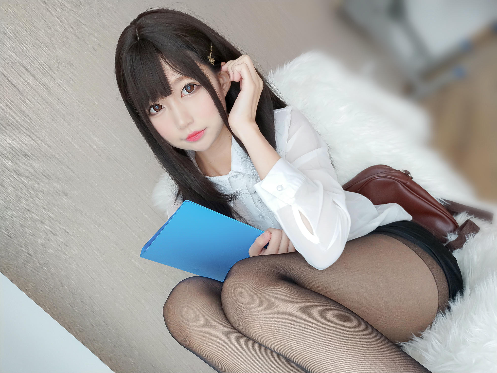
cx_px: 248
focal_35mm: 25
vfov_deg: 54.9
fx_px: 359
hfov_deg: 69.4
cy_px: 186
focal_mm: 4.36
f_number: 1.8
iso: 80
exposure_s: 1/50
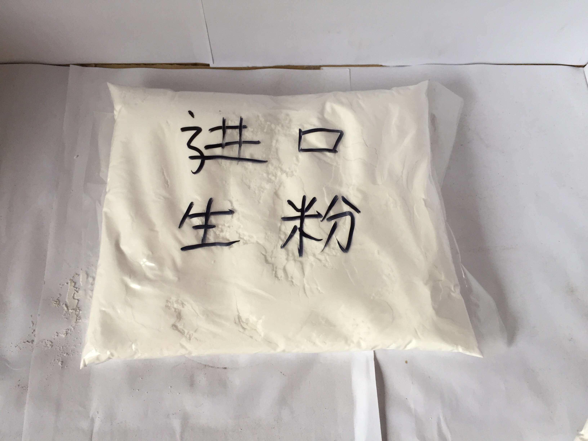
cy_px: 220
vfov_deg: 48.2
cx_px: 294
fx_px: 493
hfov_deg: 61.7
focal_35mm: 29
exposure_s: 1/33
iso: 32
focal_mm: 4.15
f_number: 2.2
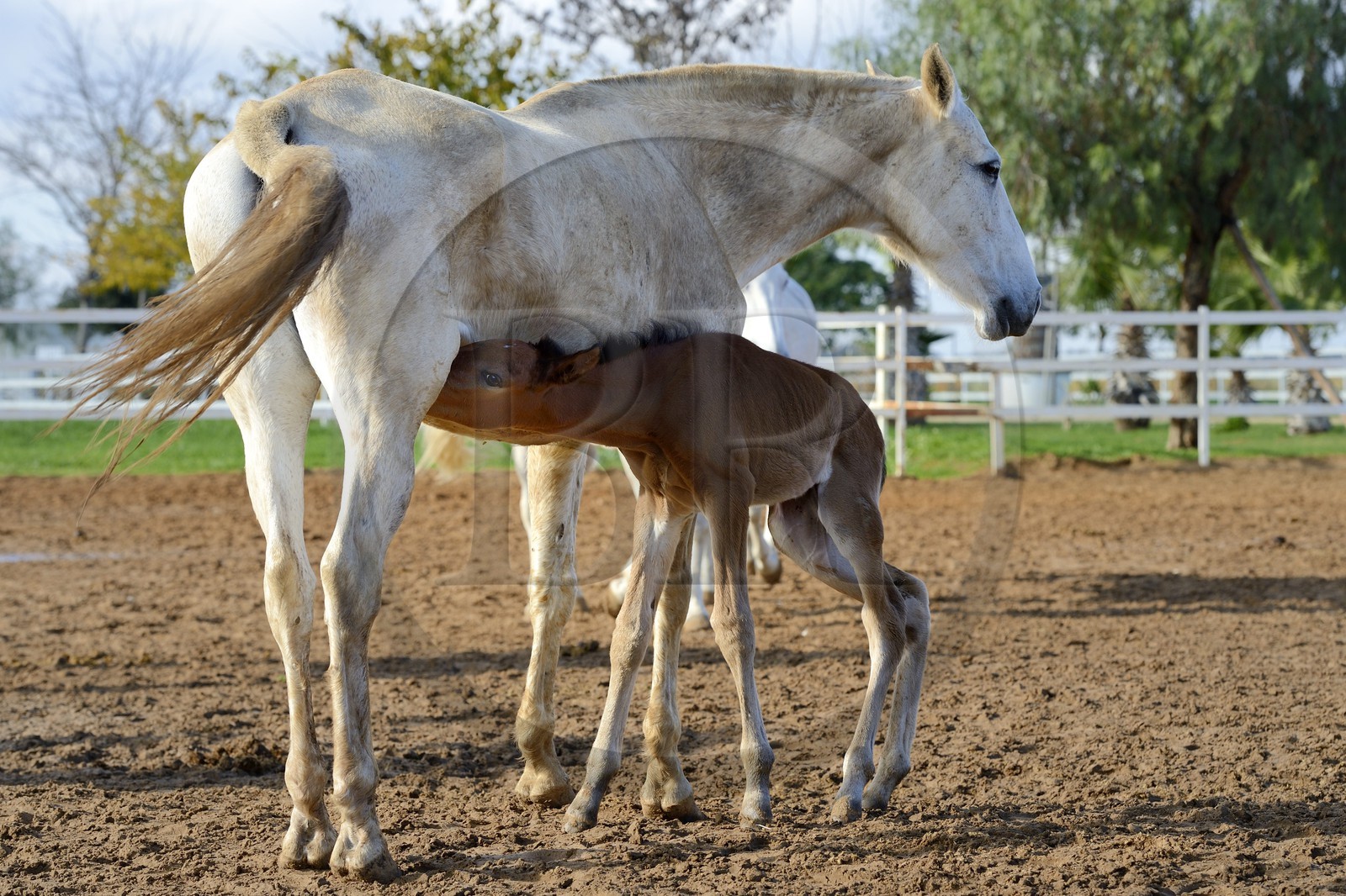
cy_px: 448
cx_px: 673
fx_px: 4336
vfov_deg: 11.8
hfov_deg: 17.6
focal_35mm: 116
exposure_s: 1/320
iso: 200
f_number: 6.3
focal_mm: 116
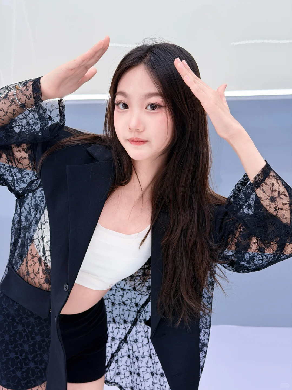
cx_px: 146
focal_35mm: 48
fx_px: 540
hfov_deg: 30.3
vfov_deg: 39.7
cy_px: 195
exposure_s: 1/110
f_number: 1.78
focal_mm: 6.76
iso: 100
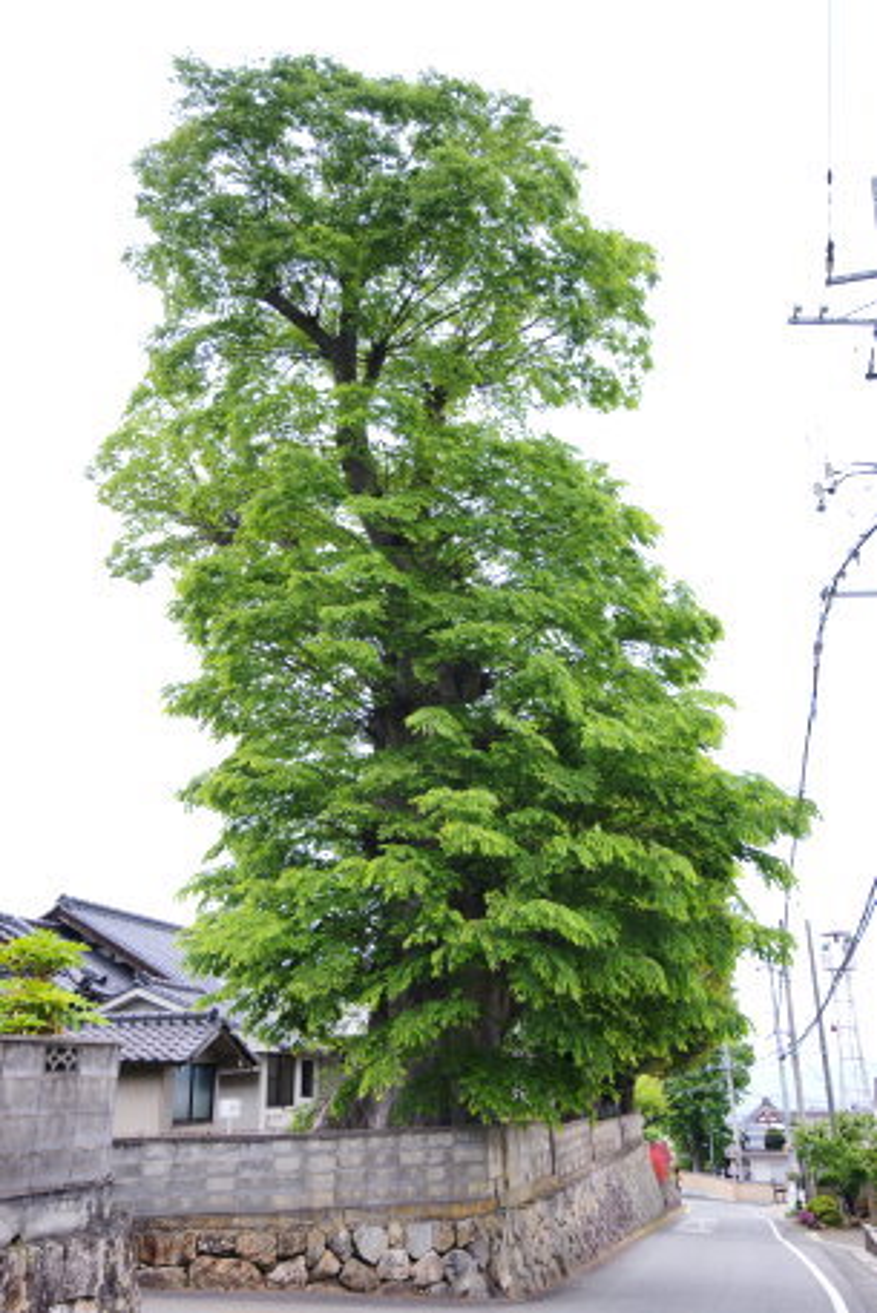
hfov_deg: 43.6
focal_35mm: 30
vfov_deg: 61.9
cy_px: 656
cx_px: 438
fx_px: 1095
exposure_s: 1/60
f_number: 5.6
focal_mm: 30
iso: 320
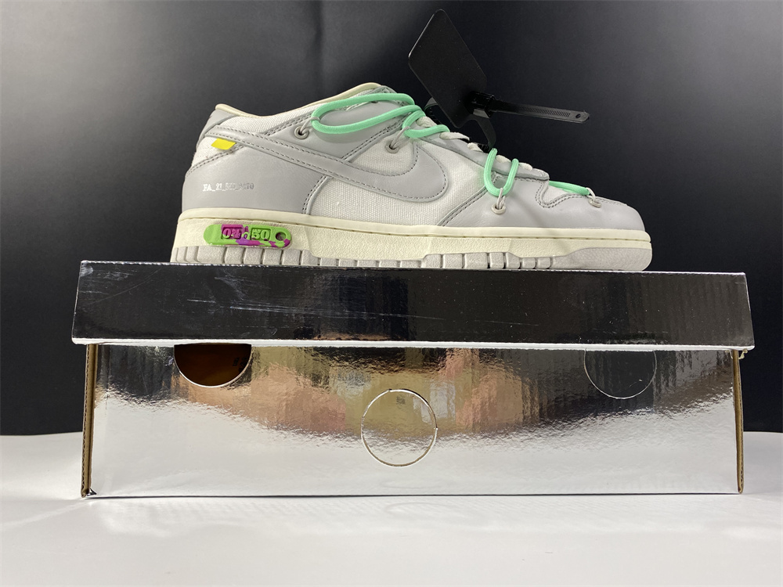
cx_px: 392
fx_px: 588
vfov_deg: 53.1
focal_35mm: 26
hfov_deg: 67.3
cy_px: 294
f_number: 1.8
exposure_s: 1/100
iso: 50
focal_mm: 4.25
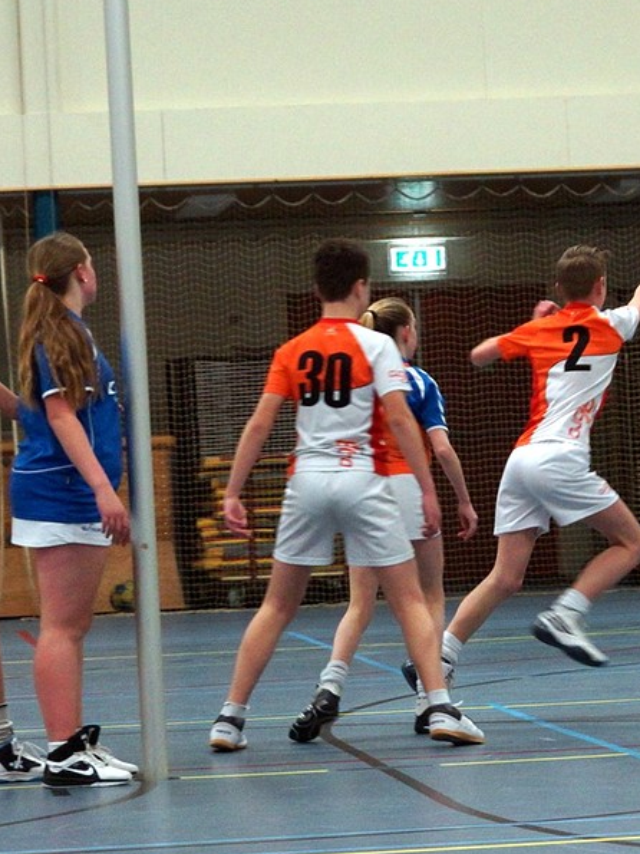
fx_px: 3058
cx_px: 425
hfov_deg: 11.9
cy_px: 466
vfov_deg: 15.9
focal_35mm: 124
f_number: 3.2
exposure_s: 1/160
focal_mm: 50
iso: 1000
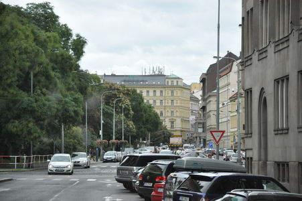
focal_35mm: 158
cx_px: 151
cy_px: 100
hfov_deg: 13.0
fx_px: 1320
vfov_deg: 8.7
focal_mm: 105
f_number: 6.3
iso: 1600
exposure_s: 1/1600
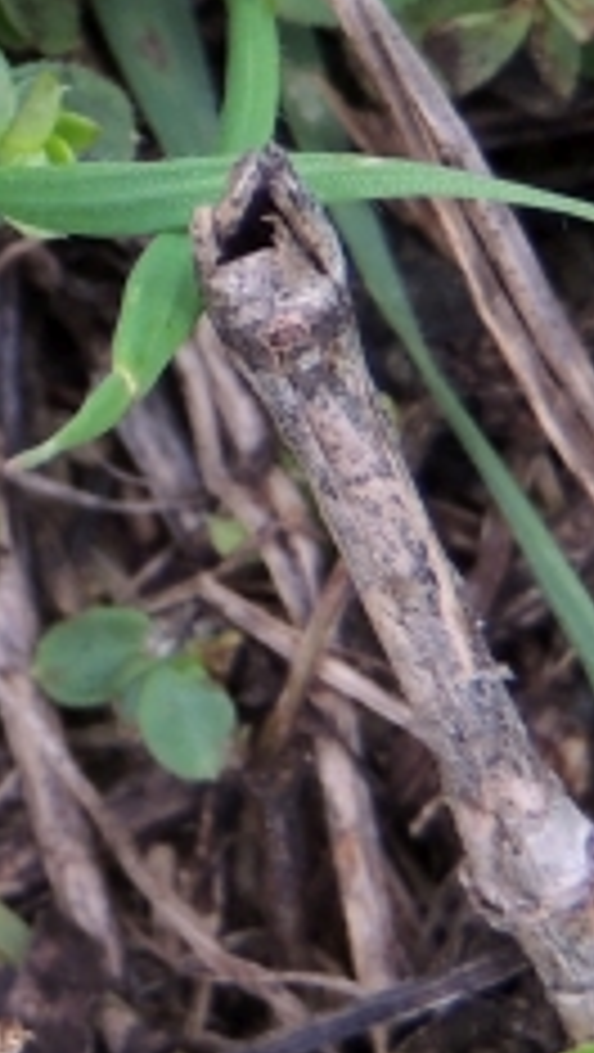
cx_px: -976
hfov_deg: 5.2
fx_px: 6259
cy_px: -243
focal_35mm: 224
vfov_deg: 9.5
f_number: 3.5
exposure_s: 1/20
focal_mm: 8.3
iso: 100
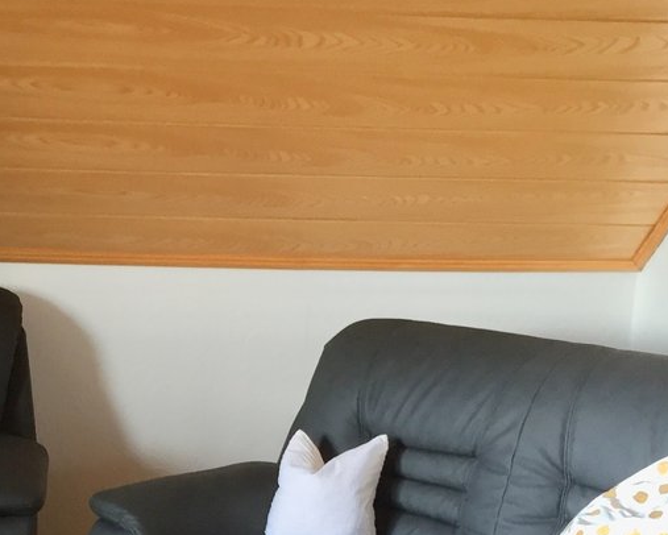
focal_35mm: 67
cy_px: 521
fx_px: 1325
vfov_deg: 22.1
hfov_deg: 27.7
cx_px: 134
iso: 40
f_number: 2.2
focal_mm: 4.15
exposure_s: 1/33
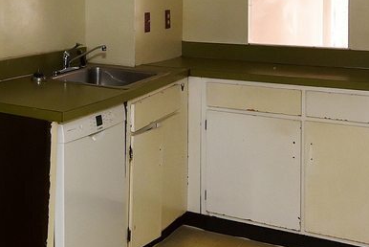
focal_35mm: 58
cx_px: 29
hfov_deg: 32.5
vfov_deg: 22.0
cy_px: -35
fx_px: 595
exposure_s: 1/60
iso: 640
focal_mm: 14
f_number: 6.3
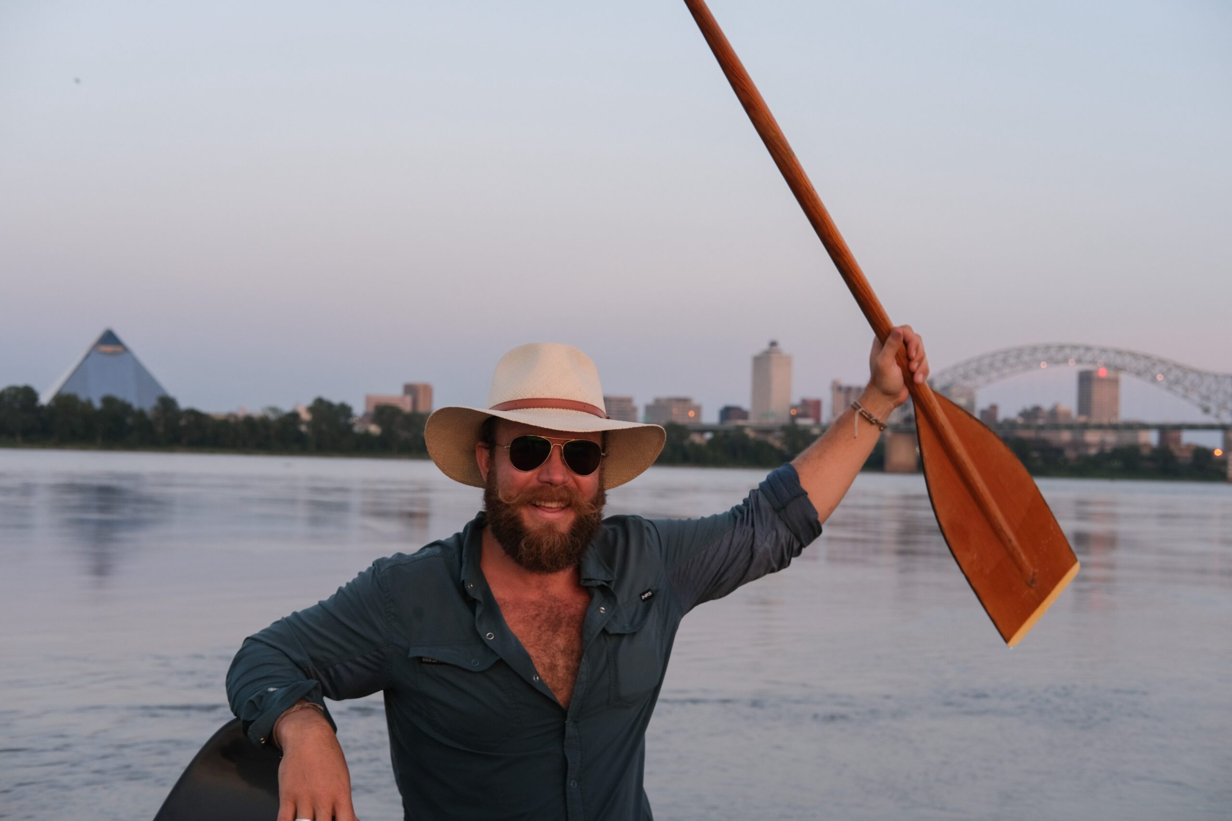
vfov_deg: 25.5
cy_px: 410
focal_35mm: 53
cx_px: 616
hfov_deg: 37.5
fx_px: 1814
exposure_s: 1/80
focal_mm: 35
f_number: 5
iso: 400
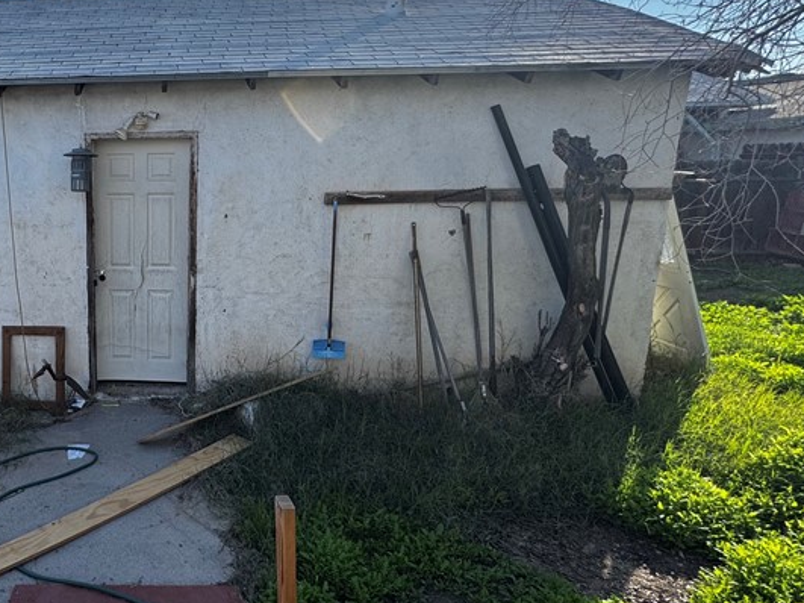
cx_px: 100
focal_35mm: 27
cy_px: 274
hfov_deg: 57.4
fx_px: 627
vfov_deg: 51.3
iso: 40
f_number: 2.2
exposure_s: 1/615
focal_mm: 2.22
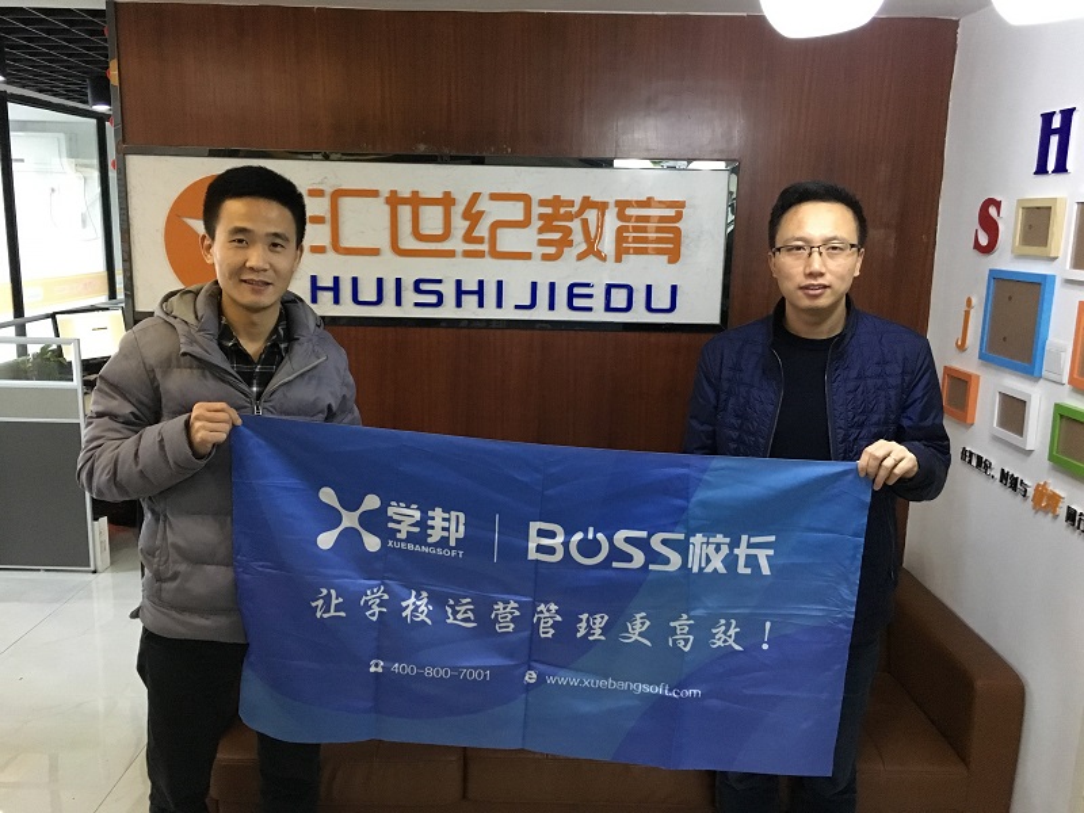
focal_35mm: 29
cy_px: 406
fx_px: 908
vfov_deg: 48.2
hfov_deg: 61.7
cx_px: 542
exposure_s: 1/17
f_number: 2.2
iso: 320
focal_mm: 4.15
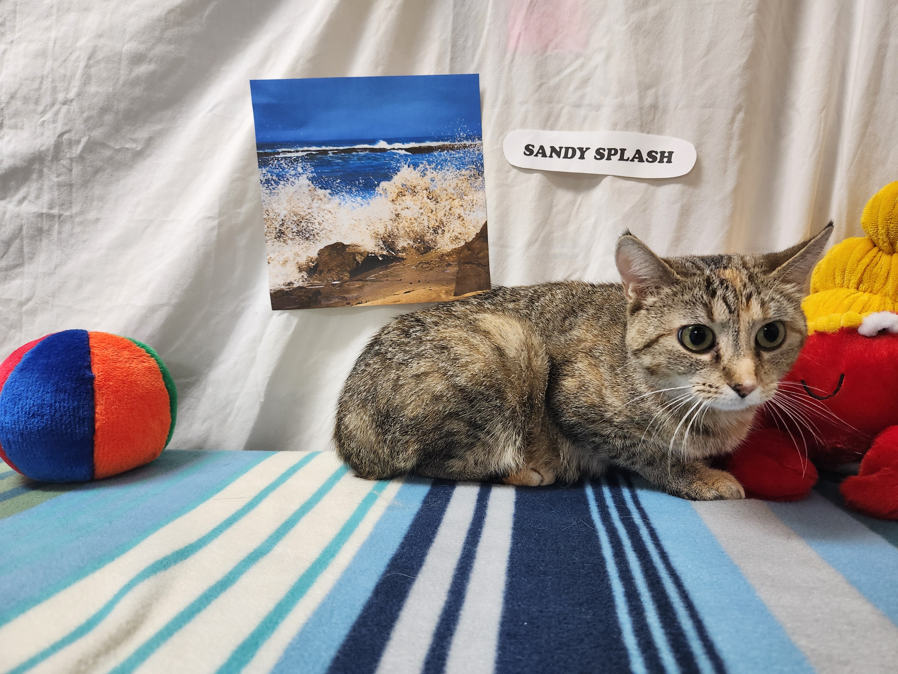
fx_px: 597
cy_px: 337
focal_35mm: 23
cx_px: 449
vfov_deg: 58.9
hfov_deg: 73.9
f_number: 1.8
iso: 320
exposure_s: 1/120
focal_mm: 5.4
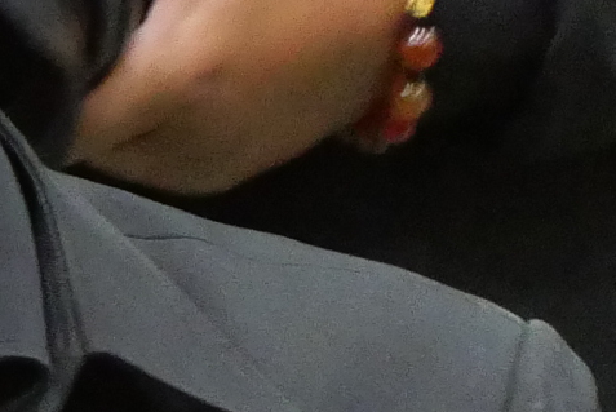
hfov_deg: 3.0
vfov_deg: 2.0
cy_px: 501
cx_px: 2064
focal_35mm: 677
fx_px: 11595
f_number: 6.3
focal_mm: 42
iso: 3200
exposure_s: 1/30
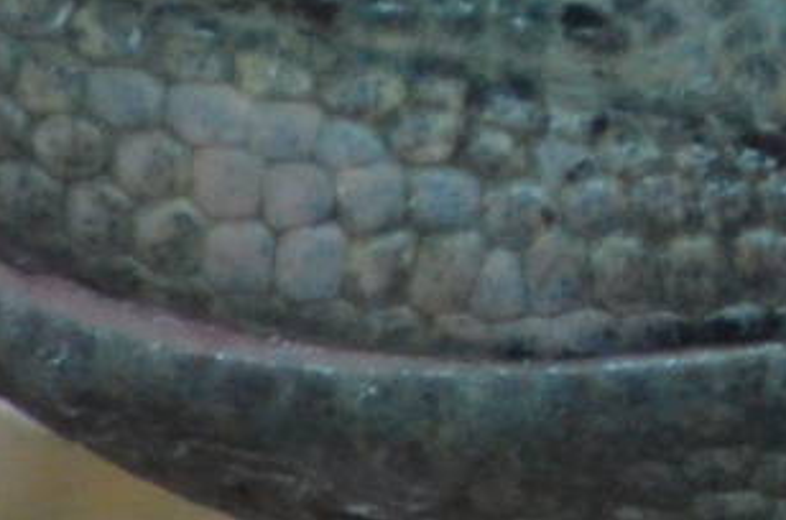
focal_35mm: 1870
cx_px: 847
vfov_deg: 0.7
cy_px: 303
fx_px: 40744
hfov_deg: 1.1
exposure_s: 1/200
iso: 3200
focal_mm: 240
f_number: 5
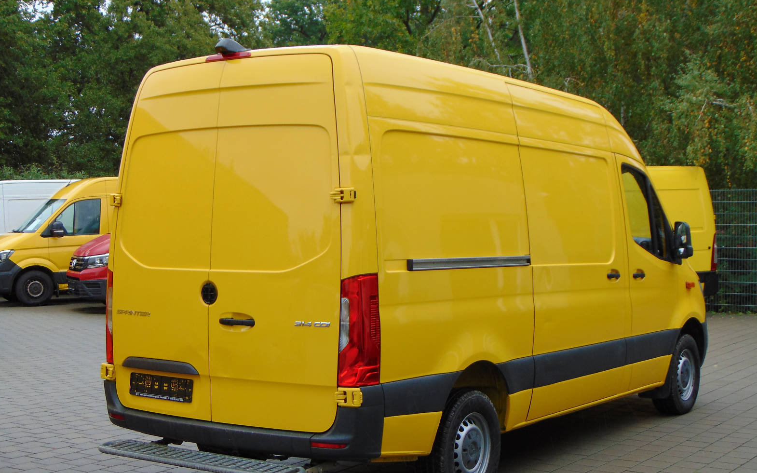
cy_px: 261
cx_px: 382
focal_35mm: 54
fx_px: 1114
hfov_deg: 37.5
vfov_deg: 24.0
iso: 80
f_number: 3.5
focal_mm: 9
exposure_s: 1/60
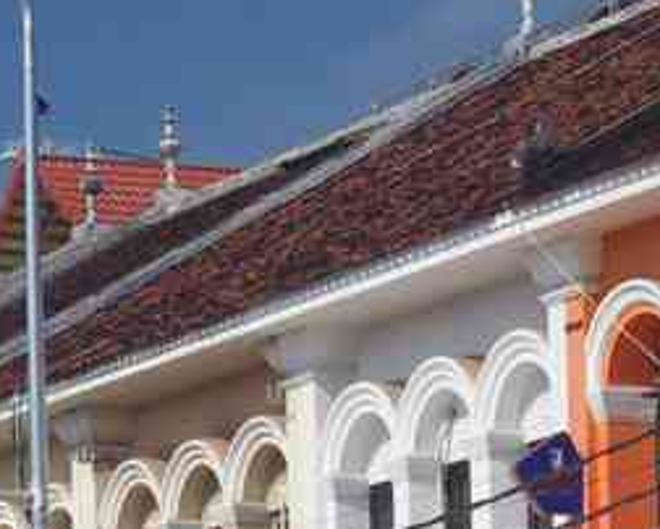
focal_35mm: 240
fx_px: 4689
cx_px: -292
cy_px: 851
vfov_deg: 6.4
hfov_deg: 7.9
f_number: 11
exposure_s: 1/160
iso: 200
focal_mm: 43
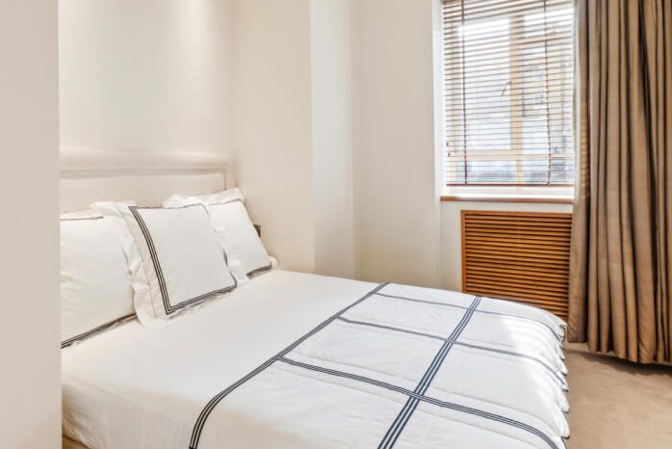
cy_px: 162
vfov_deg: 56.4
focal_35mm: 22
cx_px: 262
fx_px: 411
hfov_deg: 77.5
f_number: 8
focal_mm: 10
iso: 640
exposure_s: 1/25
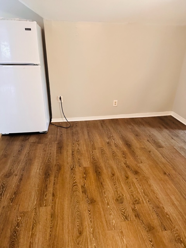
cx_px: 93
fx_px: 172
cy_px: 124
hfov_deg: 56.8
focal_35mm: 24
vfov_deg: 71.6
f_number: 1.78
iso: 800
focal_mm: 6.86
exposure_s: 1/60
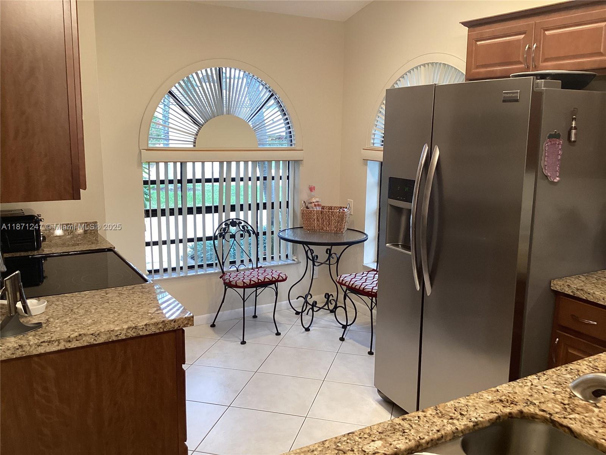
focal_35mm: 31
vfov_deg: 45.4
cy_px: 228
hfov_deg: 58.4
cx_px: 303
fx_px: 543
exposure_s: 1/60
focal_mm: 3.3
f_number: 2.4
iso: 125
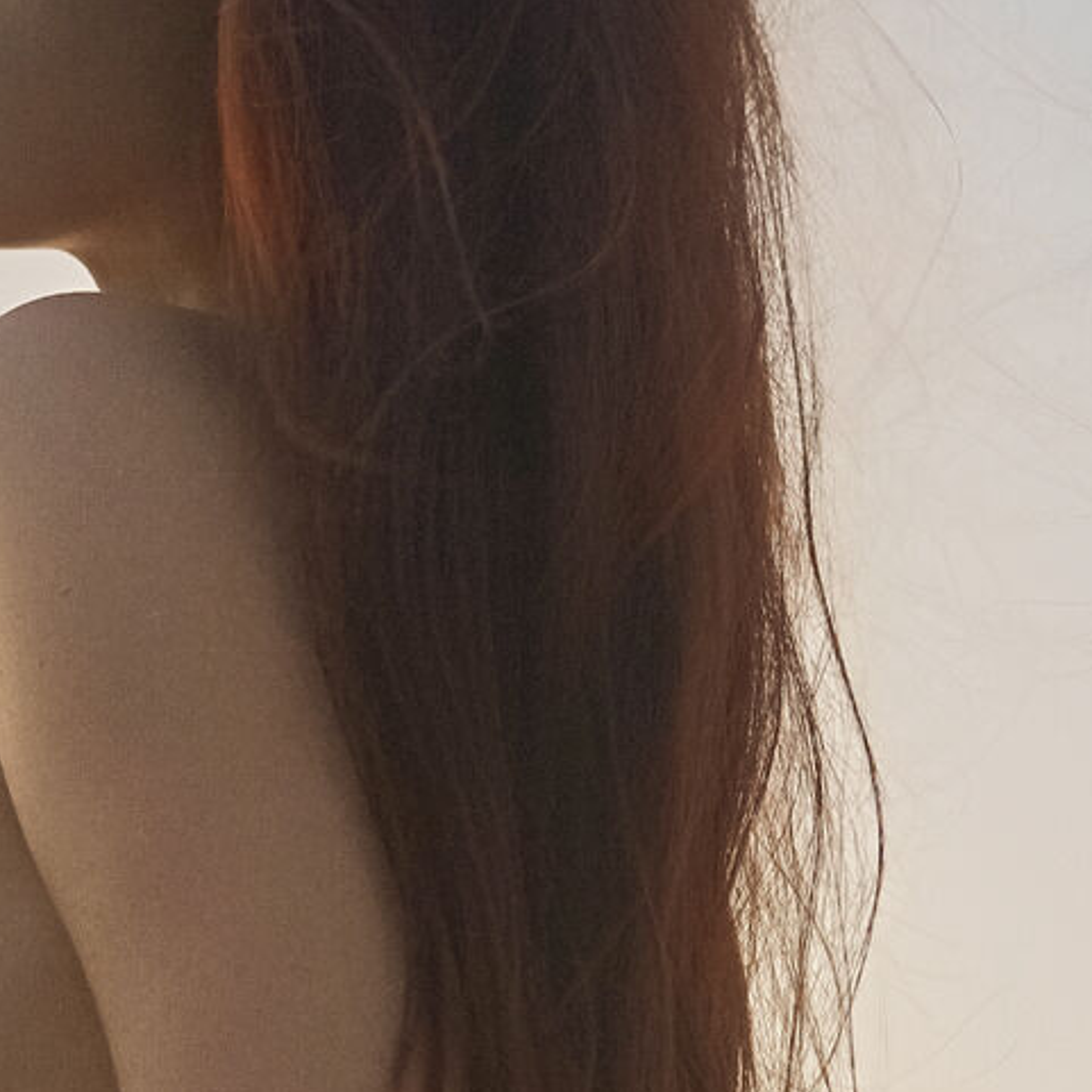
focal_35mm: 159
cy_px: 1095
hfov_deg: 10.9
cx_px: 36
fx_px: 5675
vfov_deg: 10.9
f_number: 4
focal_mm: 50
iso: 2000
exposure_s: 1/100
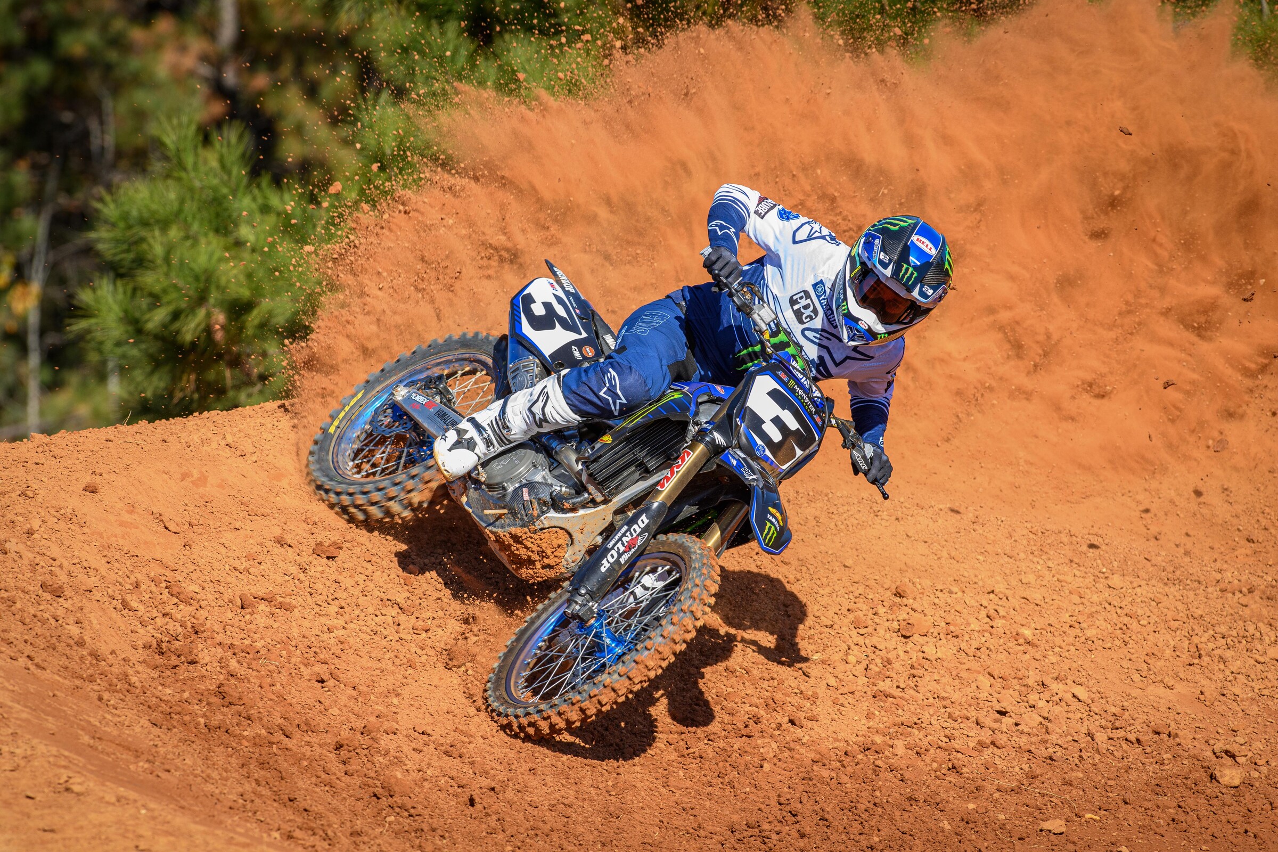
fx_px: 10649
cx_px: 639
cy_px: 426
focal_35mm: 300
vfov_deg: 4.6
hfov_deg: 6.9
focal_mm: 300
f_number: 7.1
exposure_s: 1/1000
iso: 800
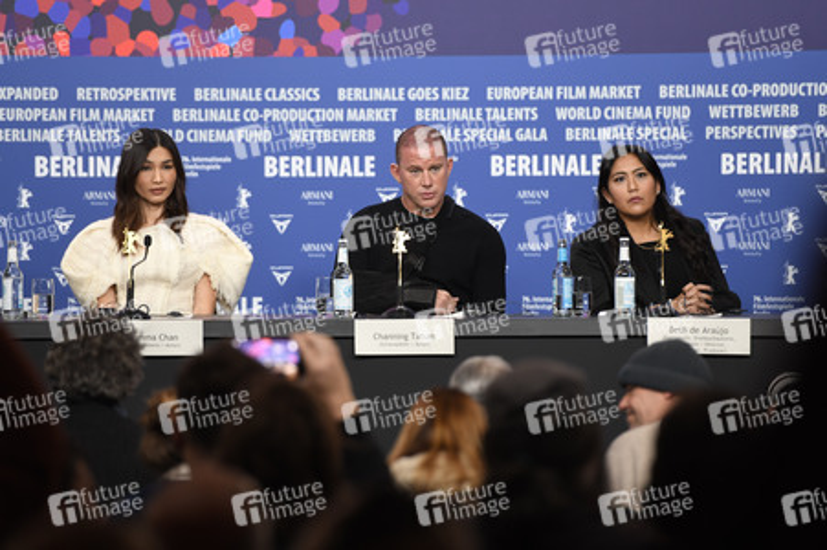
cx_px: 414
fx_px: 4591
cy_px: 275
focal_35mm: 200
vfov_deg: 6.9
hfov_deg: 10.3
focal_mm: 200
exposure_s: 1/250
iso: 1000
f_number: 4
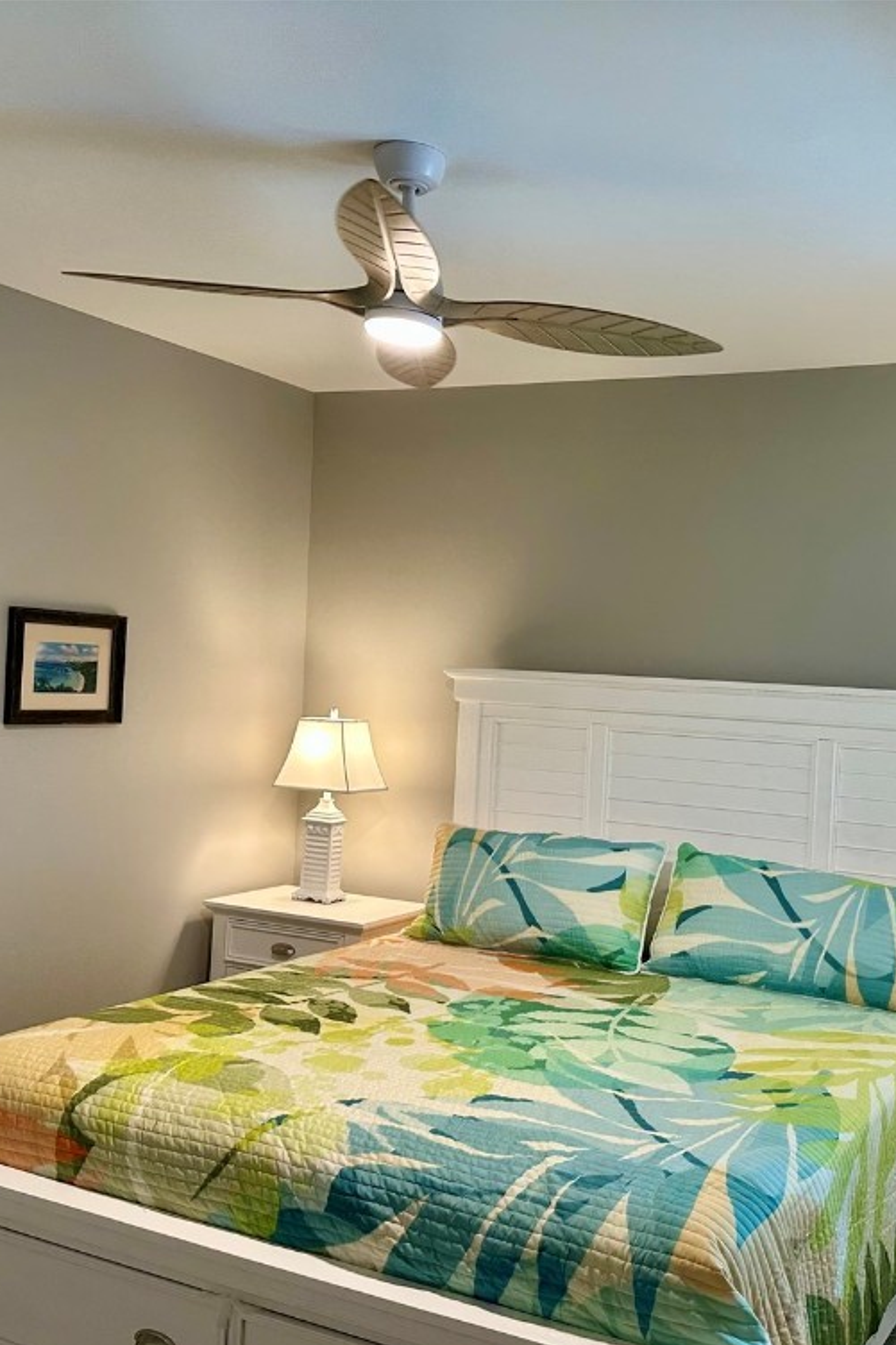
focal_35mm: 34
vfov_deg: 55.8
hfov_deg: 38.0
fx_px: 1270
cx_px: 658
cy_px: 685
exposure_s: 1/120
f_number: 1.78
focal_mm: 6.86
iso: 160
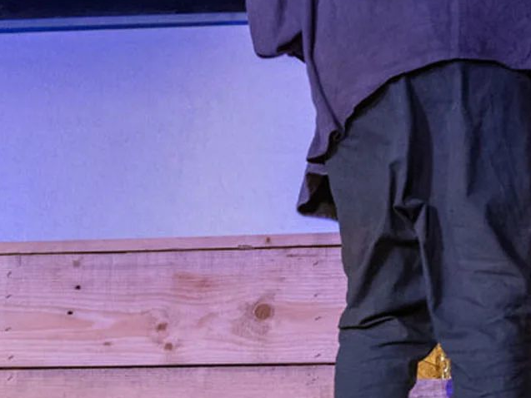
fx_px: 3866
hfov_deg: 7.8
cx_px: 425
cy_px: 229
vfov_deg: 5.9
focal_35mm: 252
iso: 2200
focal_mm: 58
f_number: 3.8
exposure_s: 1/250
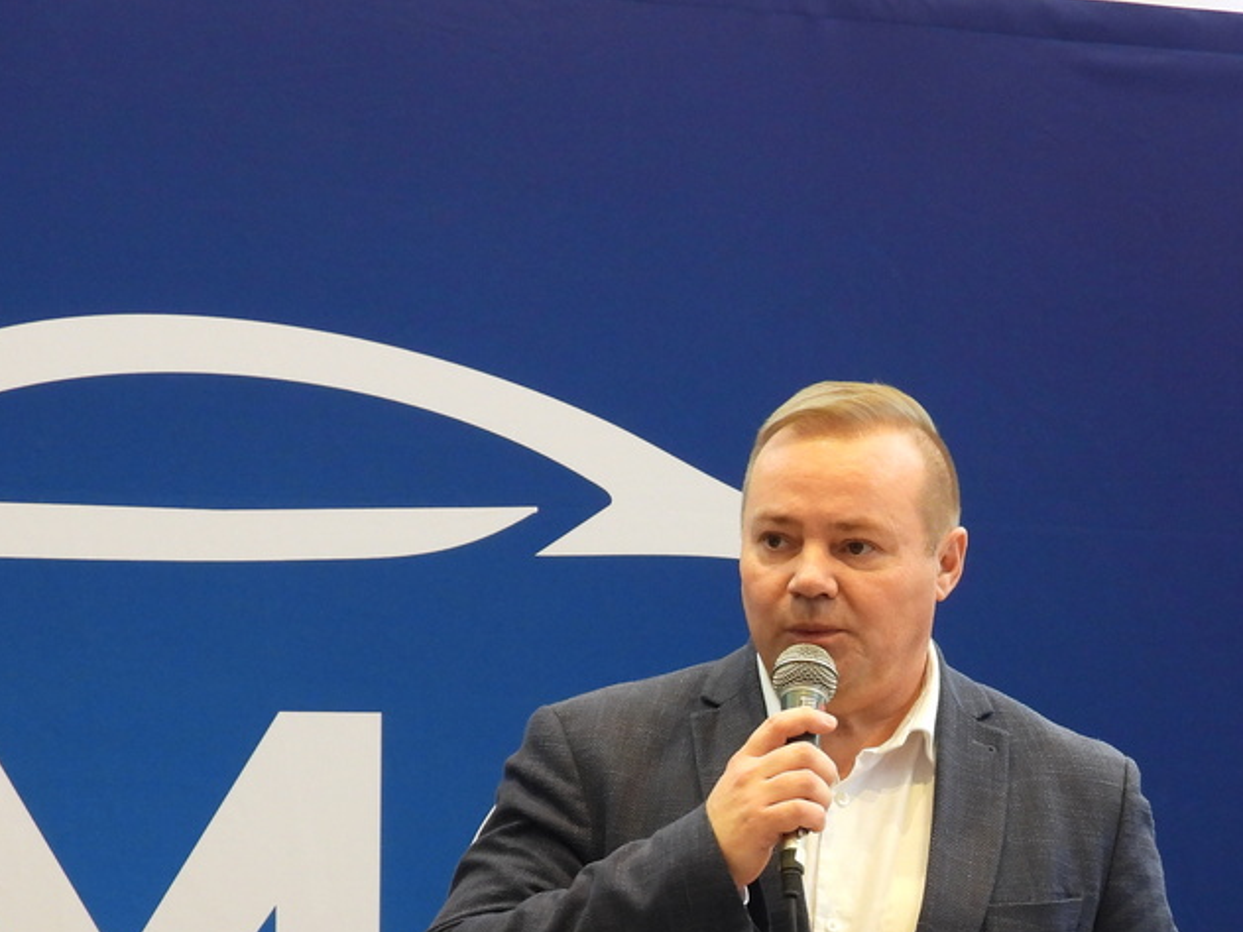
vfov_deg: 12.9
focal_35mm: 114
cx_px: 977
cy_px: 853
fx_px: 4094
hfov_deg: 17.1
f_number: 3.5
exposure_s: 1/30
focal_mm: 10.7
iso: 320
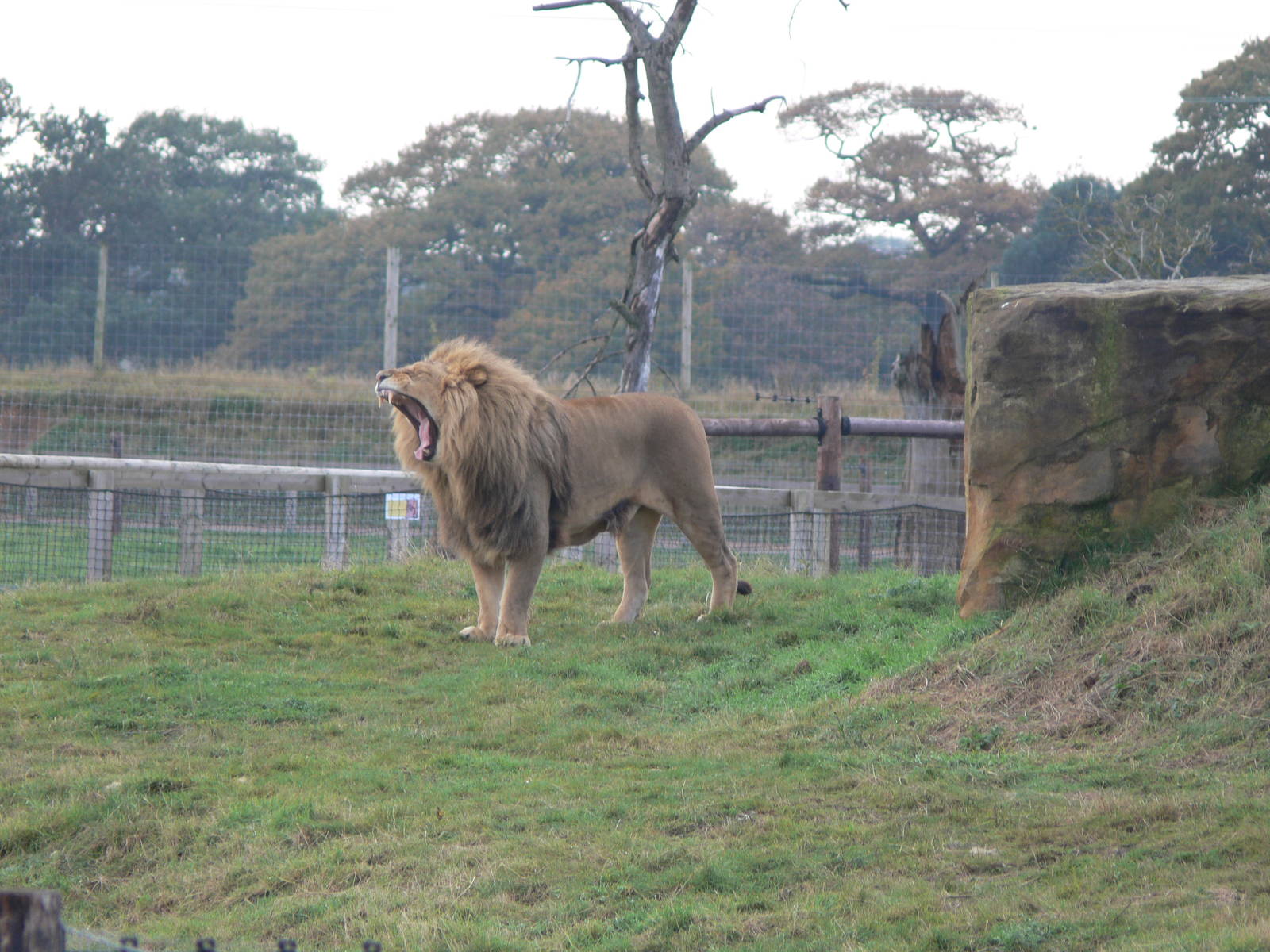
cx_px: 635
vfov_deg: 3.5
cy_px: 476
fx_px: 15409
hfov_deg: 4.7
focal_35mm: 420
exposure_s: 1/100
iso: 80
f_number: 4
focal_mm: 88.8
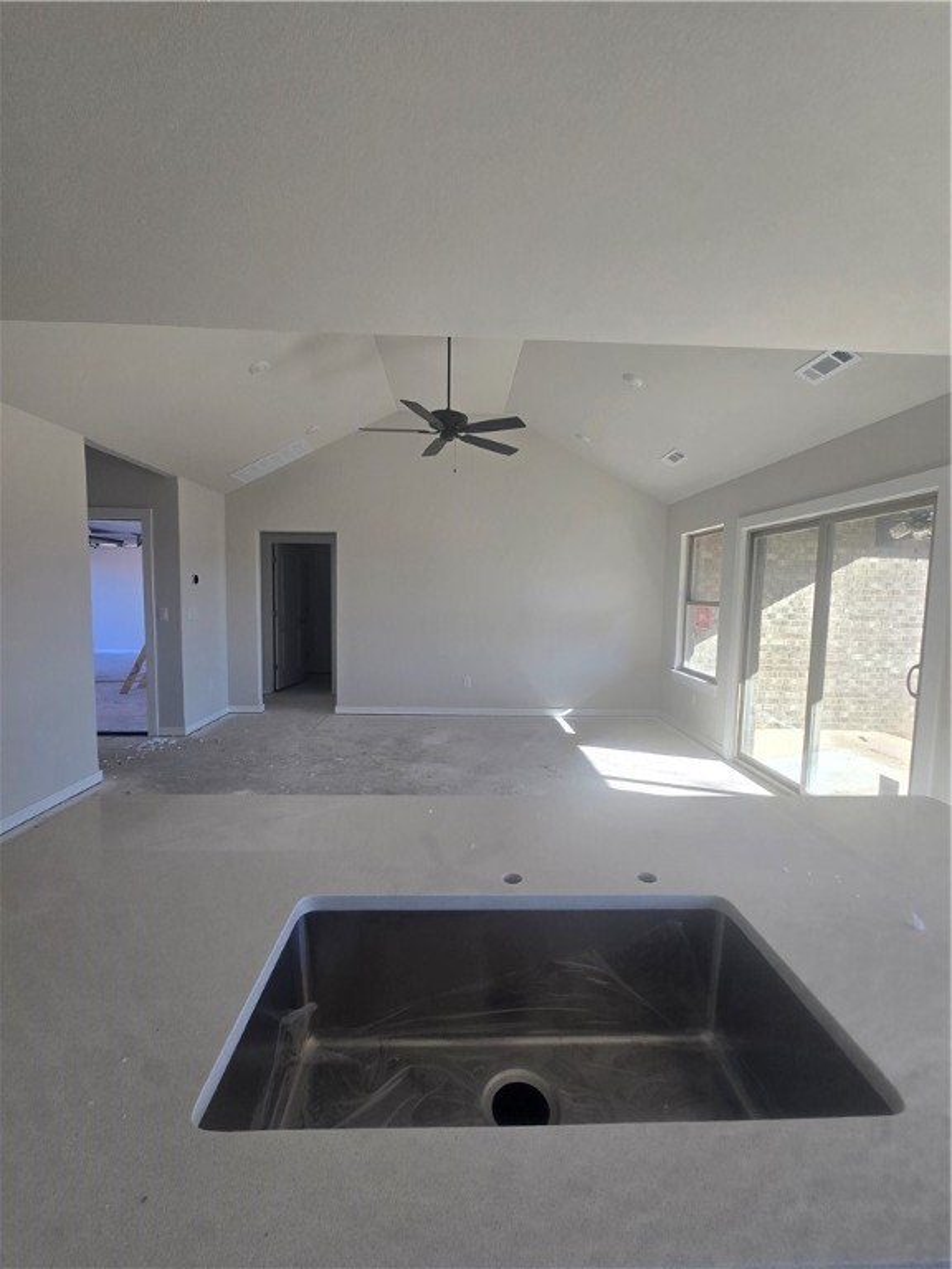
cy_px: 634
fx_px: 477
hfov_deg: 89.9
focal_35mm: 13
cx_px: 476
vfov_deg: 106.2
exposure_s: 1/201
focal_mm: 2.2
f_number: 2.2
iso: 50
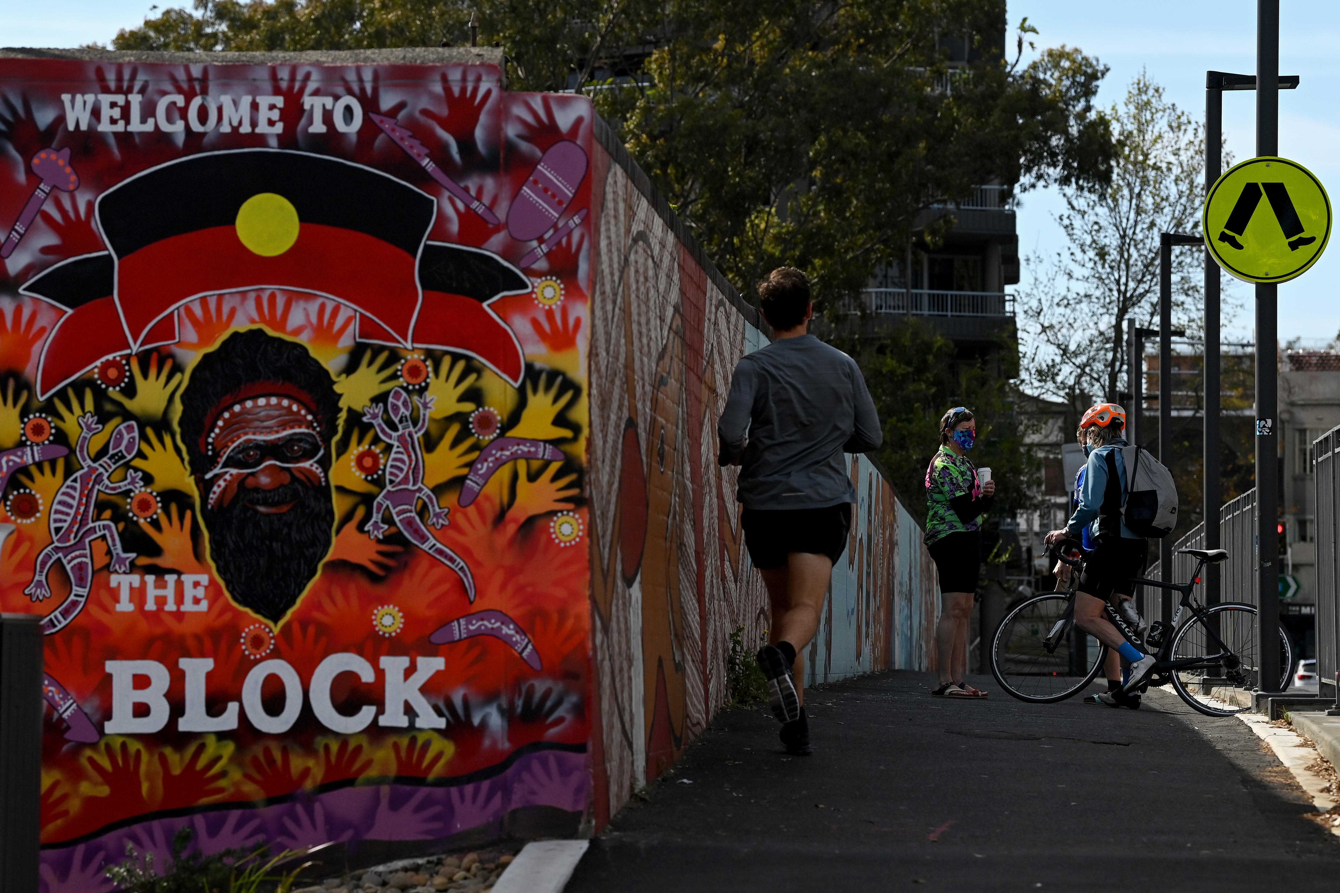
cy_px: 446
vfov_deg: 10.5
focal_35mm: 130
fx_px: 4838
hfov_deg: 15.8
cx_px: 670
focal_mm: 130
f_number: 6.3
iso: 800
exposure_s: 1/4000
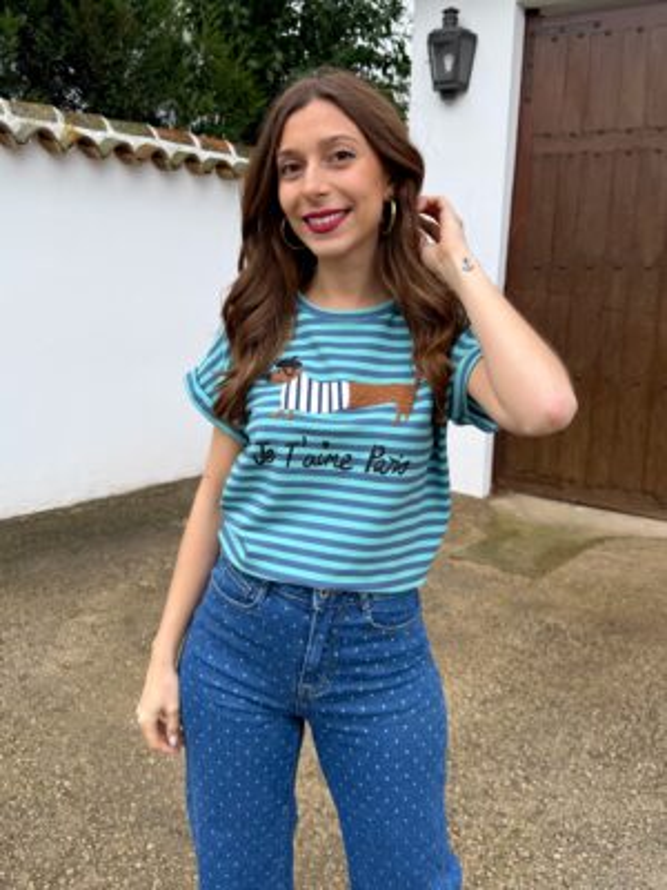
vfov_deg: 71.6
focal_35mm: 24
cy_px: 445
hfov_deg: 56.8
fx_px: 617
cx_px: 334
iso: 80
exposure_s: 1/695
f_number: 1.78
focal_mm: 6.76
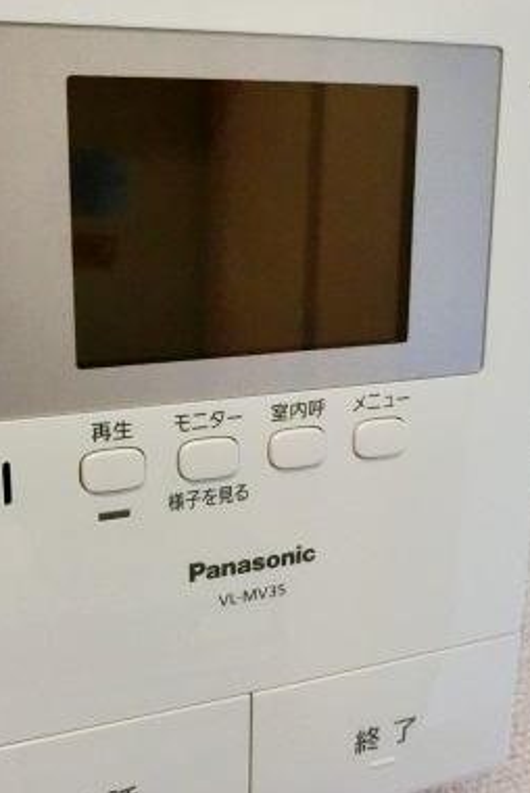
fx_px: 926
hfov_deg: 31.9
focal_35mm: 42
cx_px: 227
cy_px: 363
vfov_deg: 46.3
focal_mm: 4.24
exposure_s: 1/320
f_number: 3
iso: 800
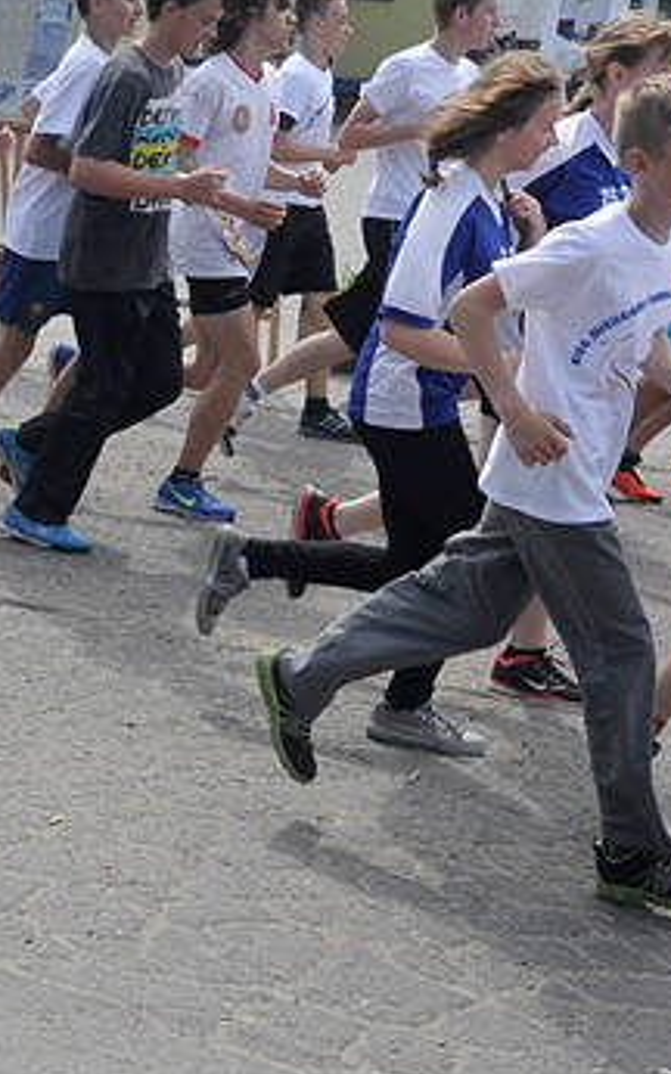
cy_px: 349
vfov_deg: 22.9
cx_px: -249
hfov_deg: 13.8
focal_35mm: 90
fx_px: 2636
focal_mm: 24
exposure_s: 1/500
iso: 800
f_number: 11
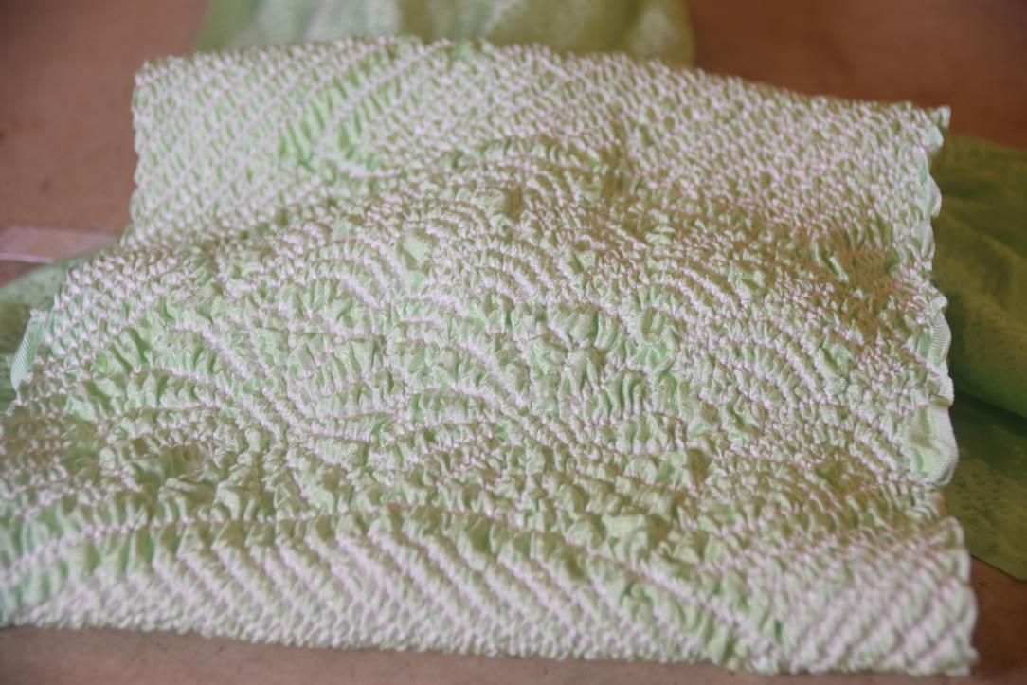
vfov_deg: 12.2
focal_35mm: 112
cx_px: 514
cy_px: 342
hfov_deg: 18.2
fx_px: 3210
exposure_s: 1/125
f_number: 5.6
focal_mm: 75
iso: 400
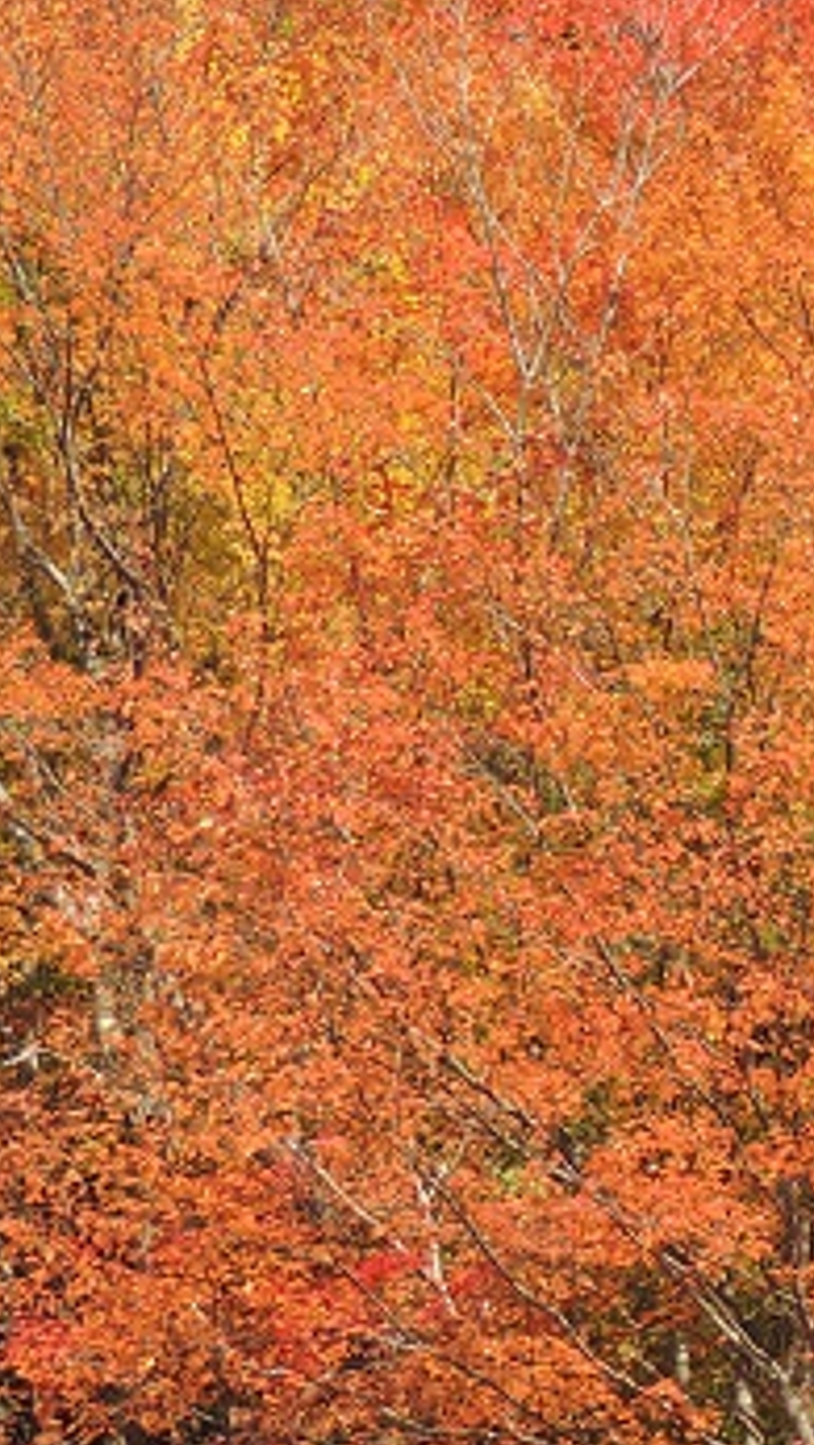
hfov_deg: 6.3
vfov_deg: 11.4
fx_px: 7242
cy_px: 935
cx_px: 1536
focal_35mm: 189
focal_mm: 13.3
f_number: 3.9
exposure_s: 1/320
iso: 100
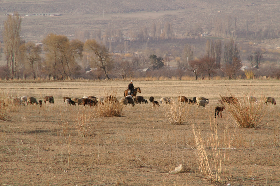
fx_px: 2329
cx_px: 140
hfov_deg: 6.9
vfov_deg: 4.6
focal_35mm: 300
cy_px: 93
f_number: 13
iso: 160
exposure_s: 1/125
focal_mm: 200
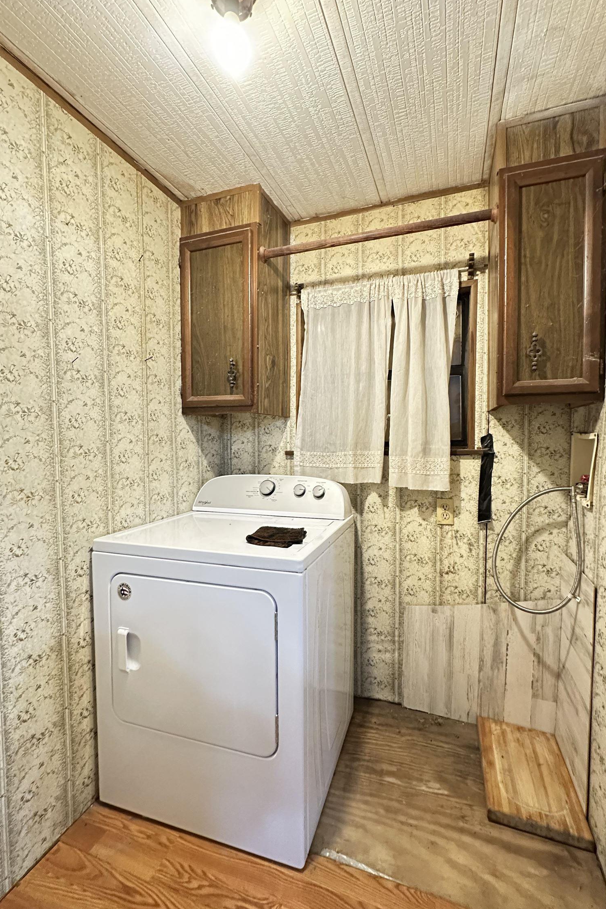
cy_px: 458
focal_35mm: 15
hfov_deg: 77.1
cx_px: 330
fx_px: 379
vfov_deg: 100.4
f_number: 2.2
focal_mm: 2.22
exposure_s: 1/60
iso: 800
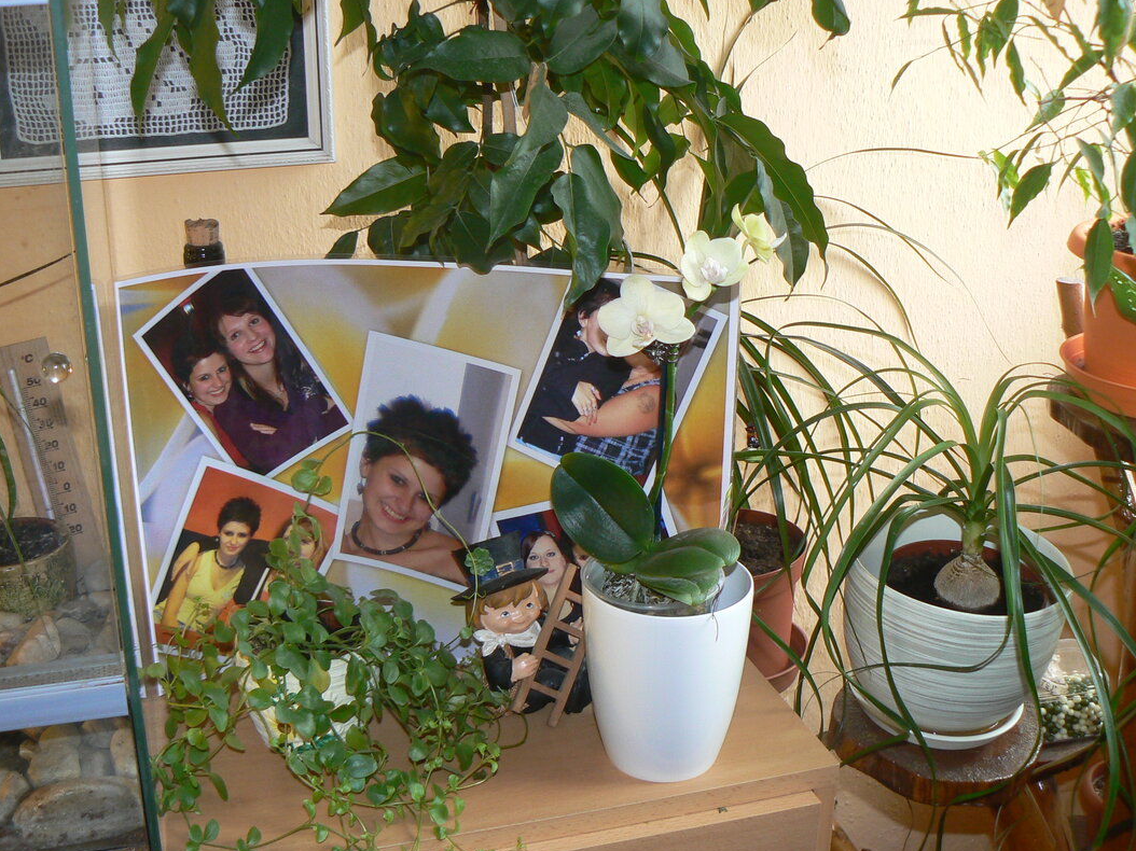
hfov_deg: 45.8
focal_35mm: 41
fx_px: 1345
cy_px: 419
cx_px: 541
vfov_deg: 35.1
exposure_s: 1/30
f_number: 2.8
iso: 100
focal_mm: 6
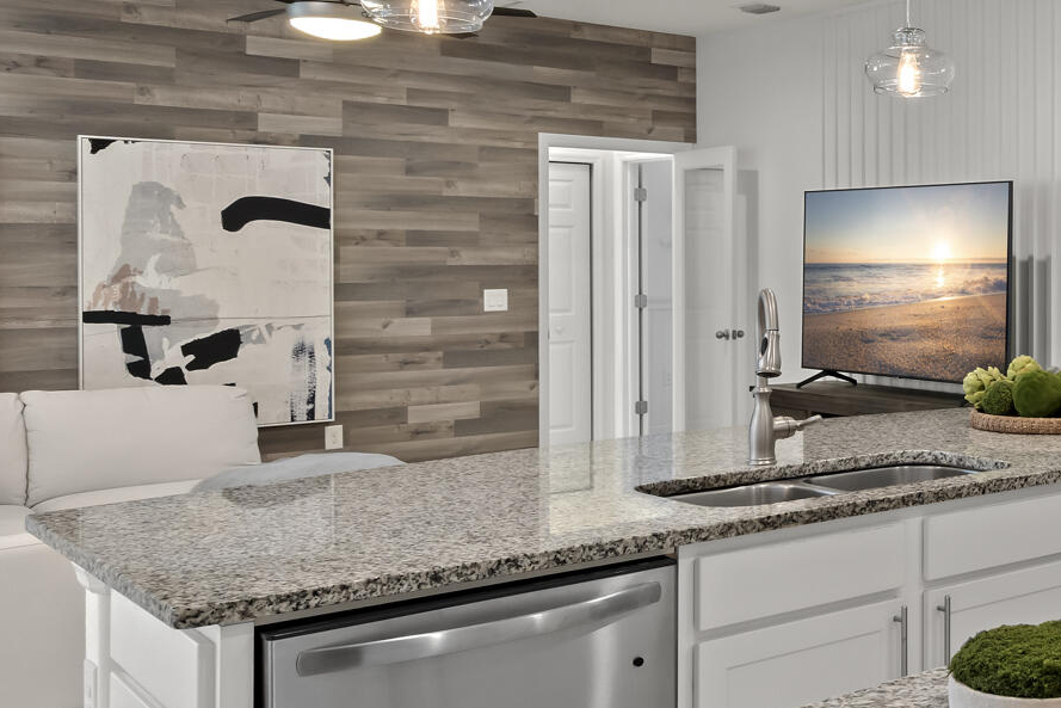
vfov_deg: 29.7
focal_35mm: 45
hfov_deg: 35.5
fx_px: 1326
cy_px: 250
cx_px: 1233
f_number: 10
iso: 800
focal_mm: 16
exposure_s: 1/3
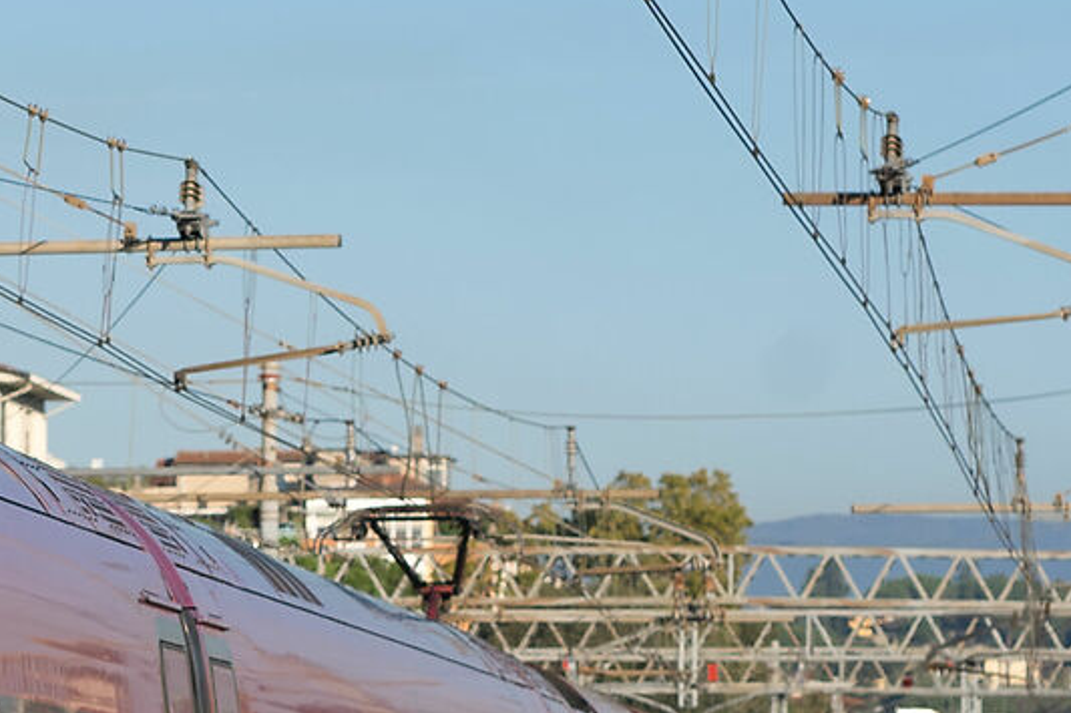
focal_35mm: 383
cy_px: 538
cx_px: -498
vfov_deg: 3.6
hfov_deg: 5.3
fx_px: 11390
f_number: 6.3
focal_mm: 85
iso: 200
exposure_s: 1/1000
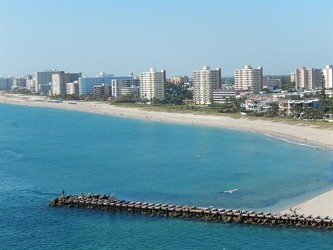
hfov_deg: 26.7
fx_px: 702
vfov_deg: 20.2
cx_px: 166
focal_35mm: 73
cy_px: 125
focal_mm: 13.1
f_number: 4.9
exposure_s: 1/640
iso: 125
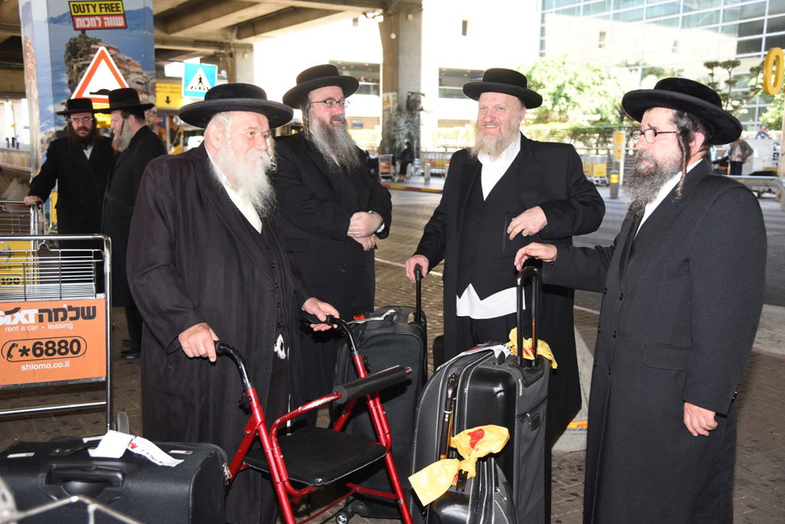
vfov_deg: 35.1
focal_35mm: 38
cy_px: 262
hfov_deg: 50.7
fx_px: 829
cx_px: 392
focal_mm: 38
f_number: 4.5
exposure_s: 1/125
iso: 400
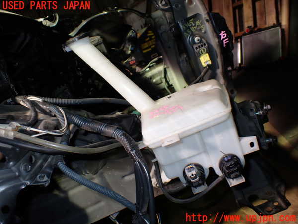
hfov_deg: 60.0
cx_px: 149
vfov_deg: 46.8
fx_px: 258
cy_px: 112
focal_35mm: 30
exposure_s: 1/30
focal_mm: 5.4
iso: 100
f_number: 6.3
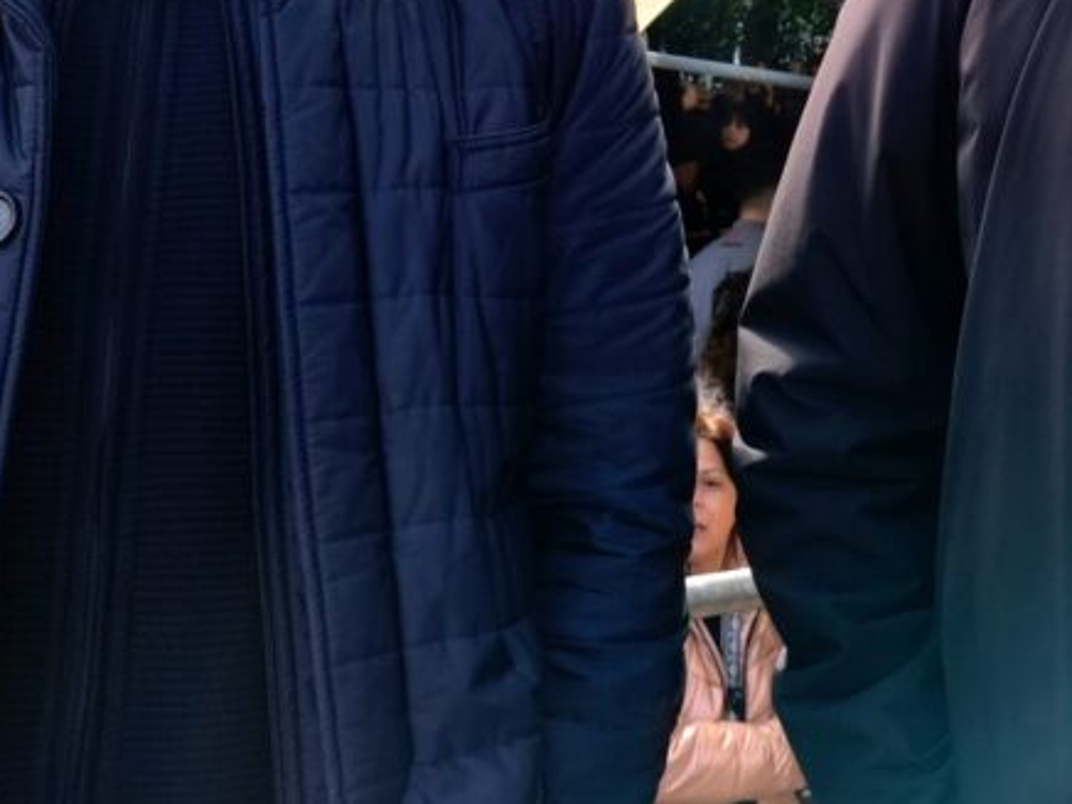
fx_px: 1889
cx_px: 831
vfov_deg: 22.6
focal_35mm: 61
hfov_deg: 31.0
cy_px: -96
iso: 80
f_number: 1.5
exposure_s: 1/737
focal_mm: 4.94
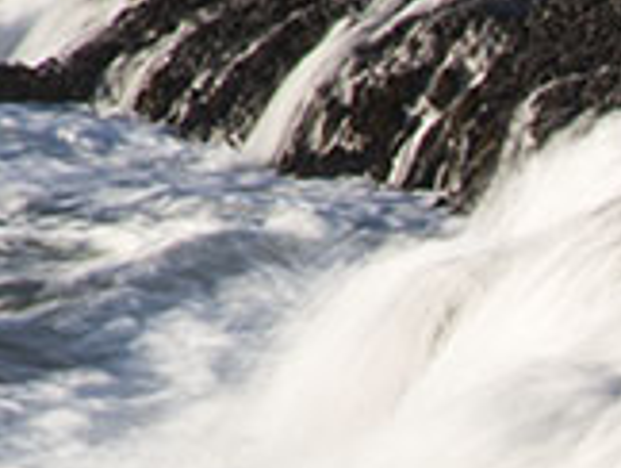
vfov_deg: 0.8
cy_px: 1063
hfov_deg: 1.1
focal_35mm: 1819
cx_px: 1560
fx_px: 32681
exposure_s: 1/8
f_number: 27
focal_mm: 300
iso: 100
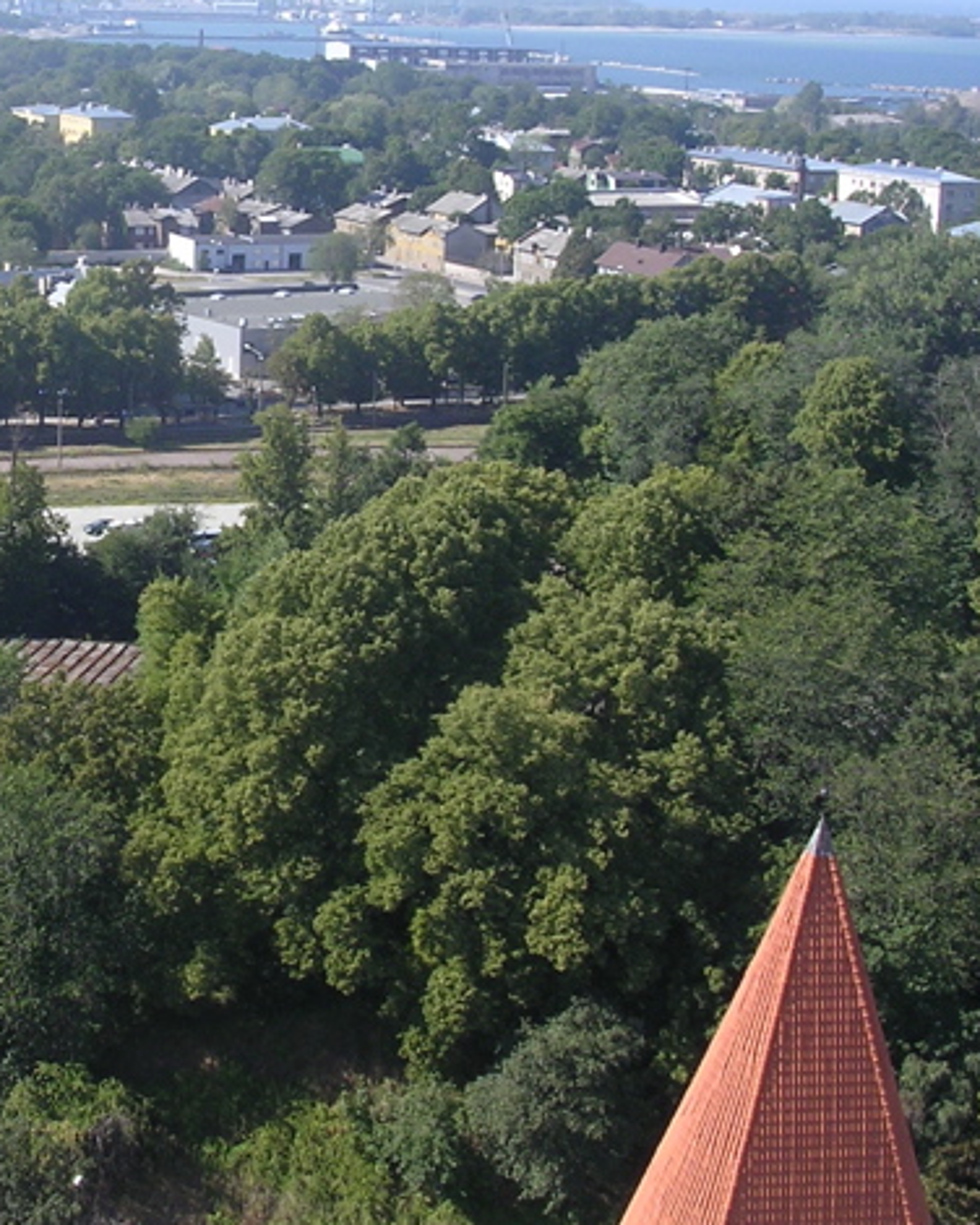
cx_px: 122
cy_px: 366
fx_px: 2574
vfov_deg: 26.5
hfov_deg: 21.1
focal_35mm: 71
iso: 100
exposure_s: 1/164
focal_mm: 5.8
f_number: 5.6
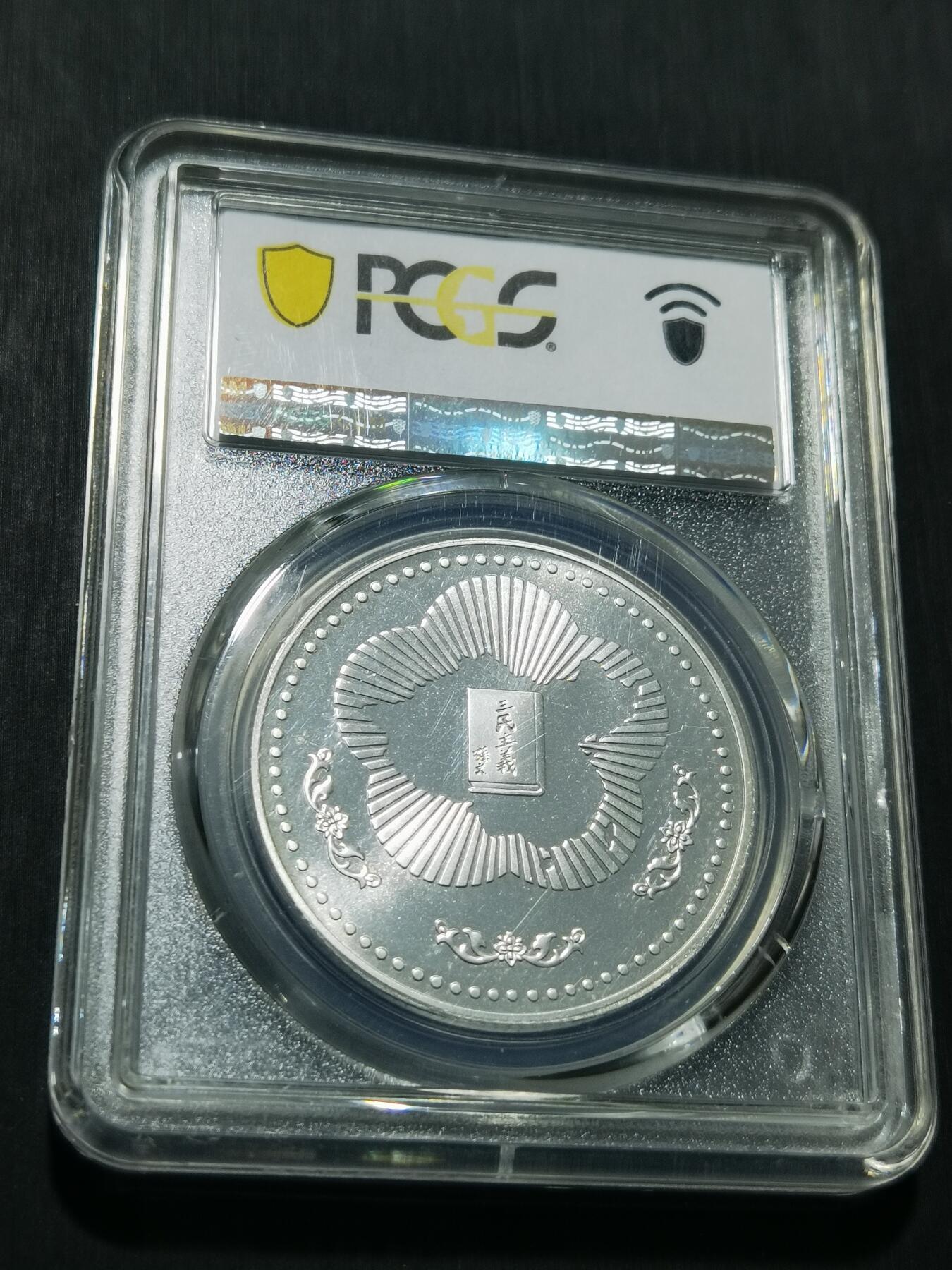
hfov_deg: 23.7
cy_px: 635
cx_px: 476
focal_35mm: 62
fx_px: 2273
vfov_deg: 31.2
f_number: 1.9
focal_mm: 6.67
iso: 64
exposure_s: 1/100
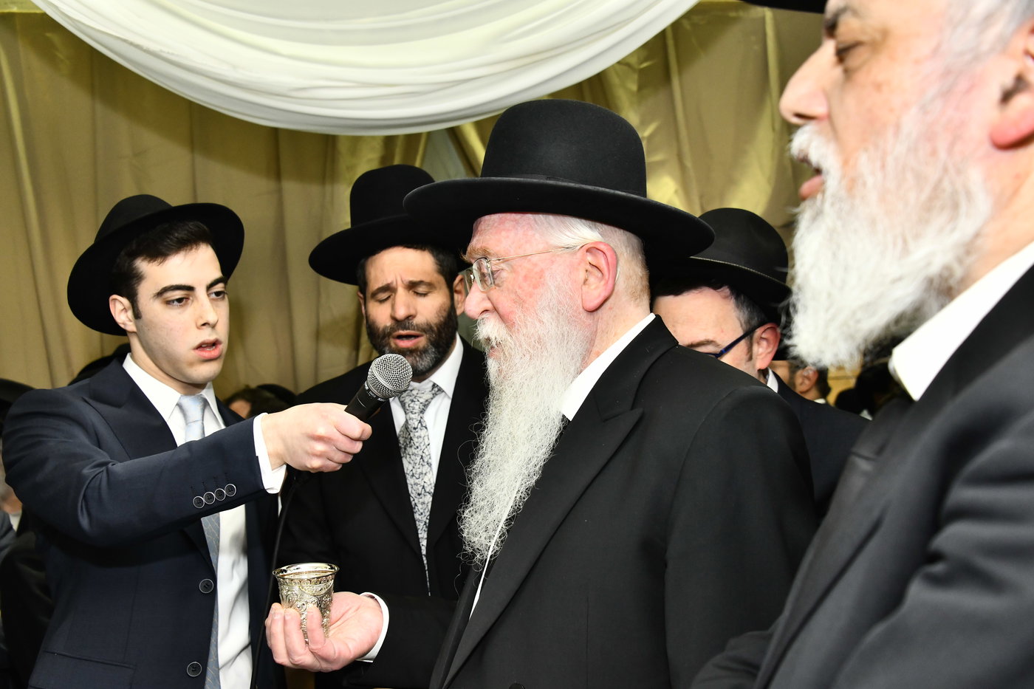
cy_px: 344
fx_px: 1264
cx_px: 517
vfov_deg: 30.5
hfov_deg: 44.5
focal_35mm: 44
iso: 1250
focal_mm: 44
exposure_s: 1/160
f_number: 5.6
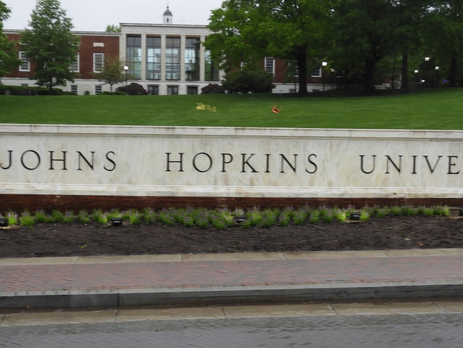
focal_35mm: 58
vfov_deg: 25.2
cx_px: 231
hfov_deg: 33.2
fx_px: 776
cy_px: 193
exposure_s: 1/50
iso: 100
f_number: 3.8
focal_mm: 6.3
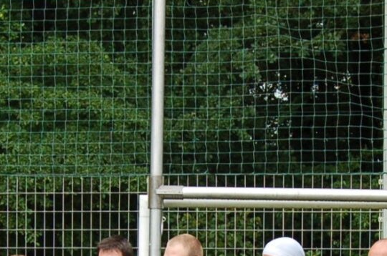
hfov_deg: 12.9
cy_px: 333
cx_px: 238
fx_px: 1706
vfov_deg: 8.5
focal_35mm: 159
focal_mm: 26
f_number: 6.3
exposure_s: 1/160
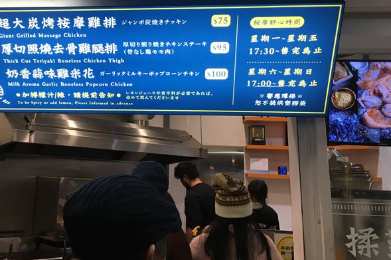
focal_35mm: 41
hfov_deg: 46.8
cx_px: 134
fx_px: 445
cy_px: 77
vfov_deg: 32.2
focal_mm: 4.15
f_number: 2.2
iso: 50
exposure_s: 1/30
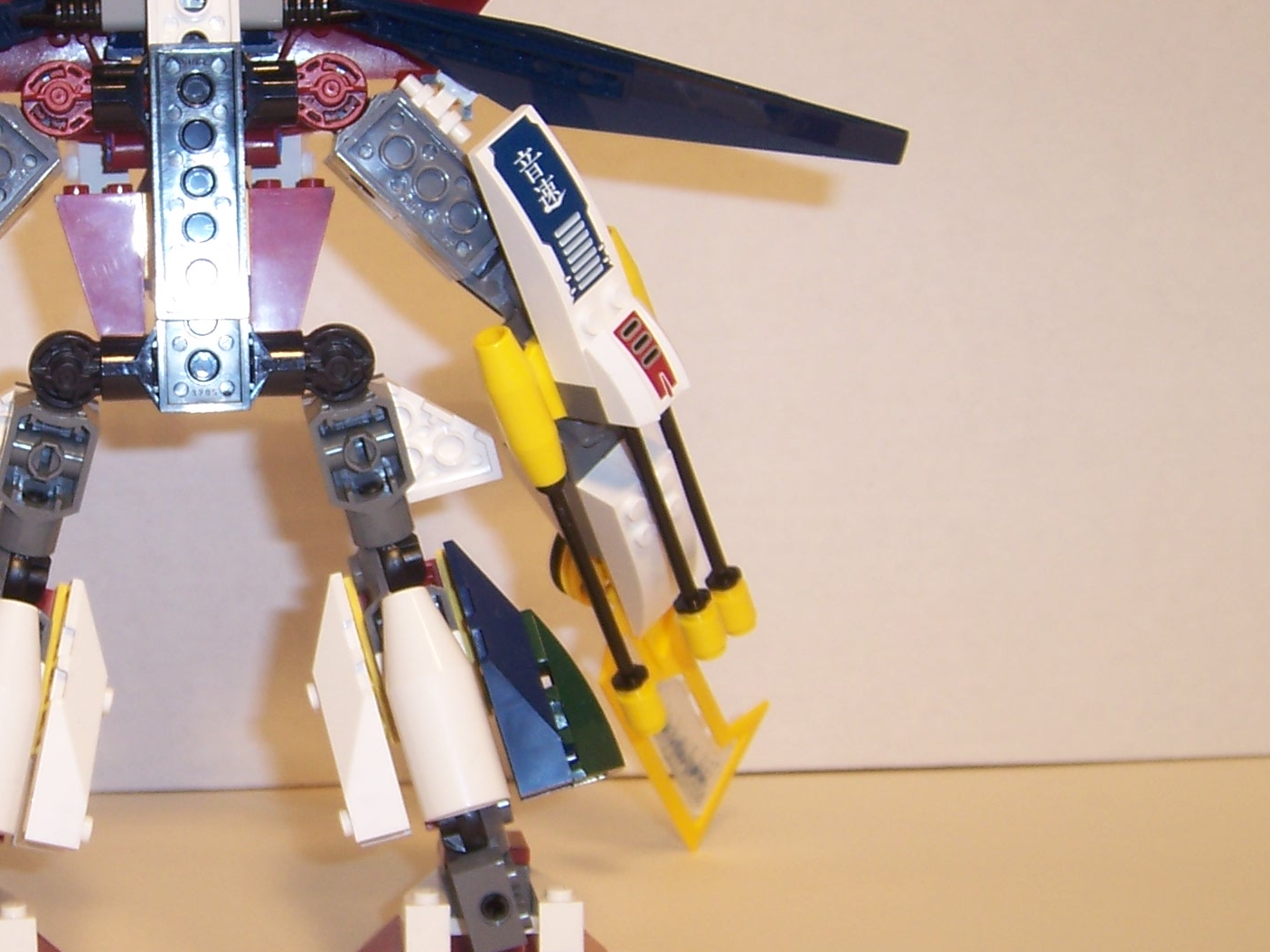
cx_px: 205
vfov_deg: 22.3
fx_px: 2422
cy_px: 472
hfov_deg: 28.6
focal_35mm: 66
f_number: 2.8
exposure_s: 1/200
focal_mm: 6.2
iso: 80
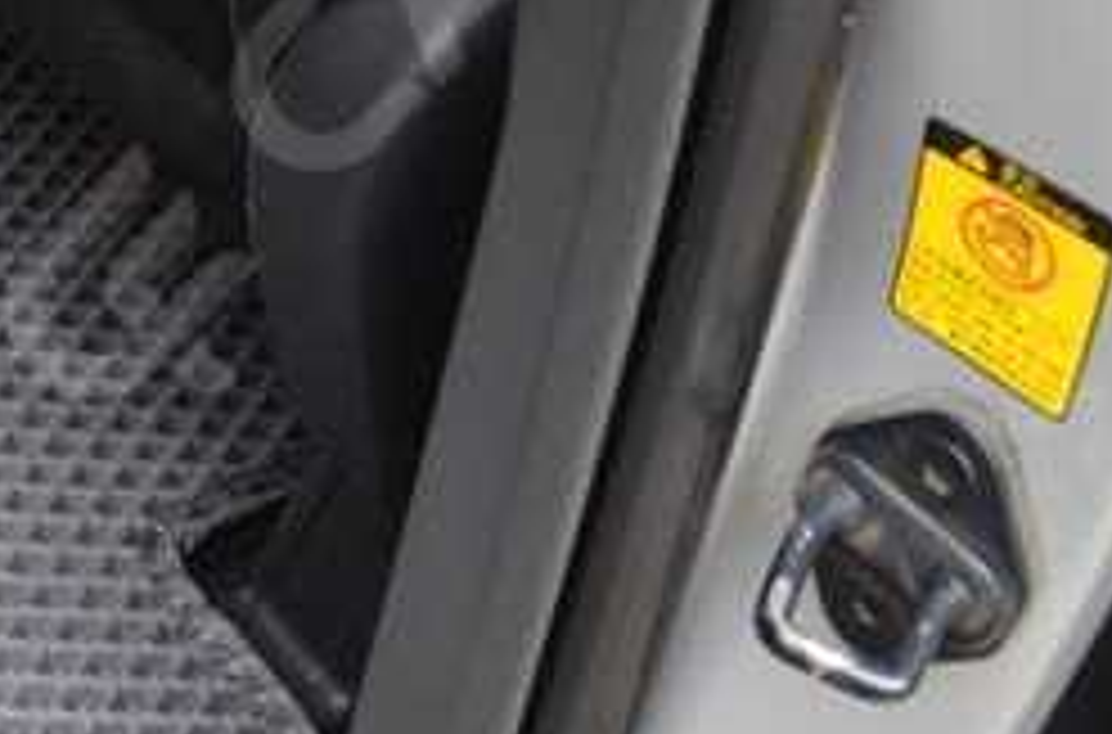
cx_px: -419
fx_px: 3295
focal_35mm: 107
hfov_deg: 17.7
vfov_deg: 12.6
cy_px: 29
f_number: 8
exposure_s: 1/15
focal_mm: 22
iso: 800
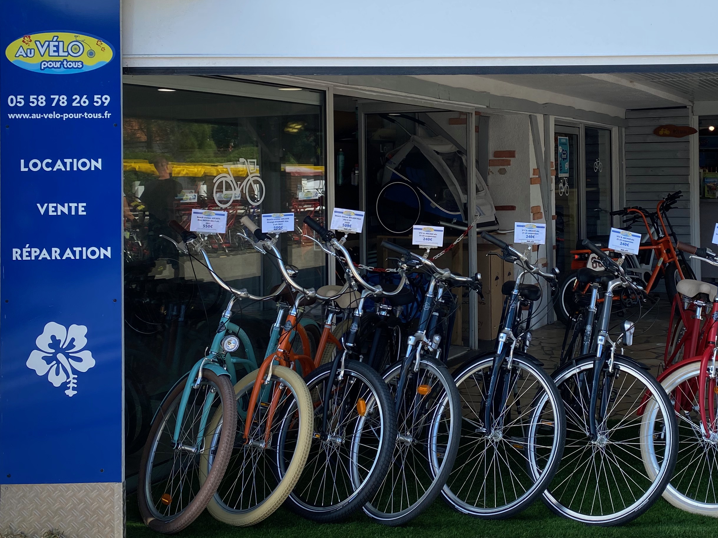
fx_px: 892
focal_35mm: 43
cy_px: 175
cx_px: 518
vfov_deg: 33.3
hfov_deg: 42.8
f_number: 1.8
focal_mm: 4.25
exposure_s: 1/957
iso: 32
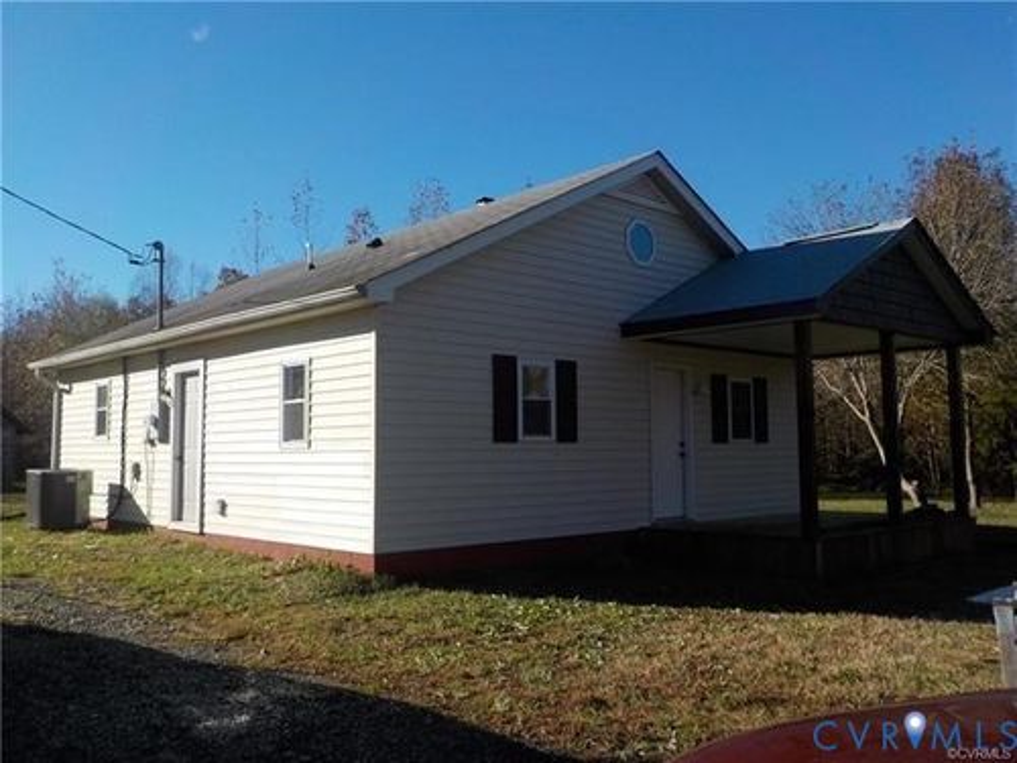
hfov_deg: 60.0
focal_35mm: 30
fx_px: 881
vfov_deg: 46.8
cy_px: 382
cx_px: 508
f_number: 3.3
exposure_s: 1/1000
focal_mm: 4.1
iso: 125
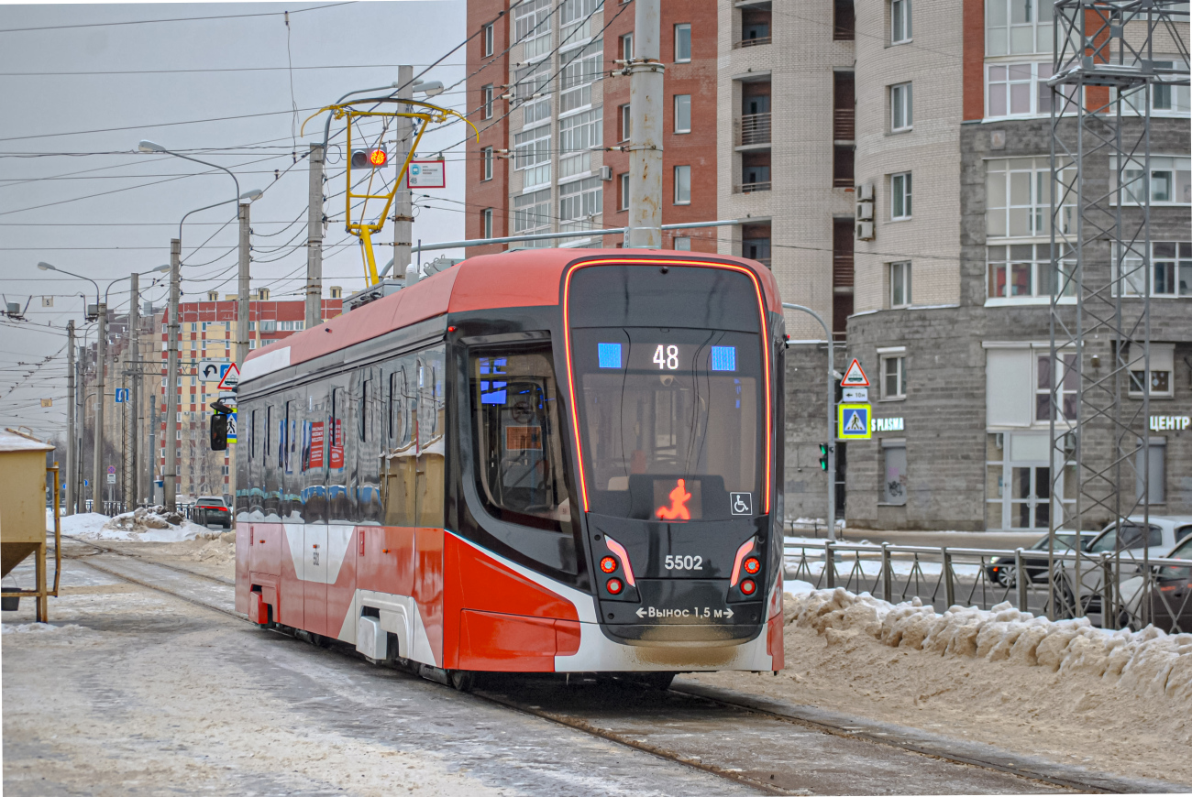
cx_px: 596
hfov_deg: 24.6
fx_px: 2735
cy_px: 398
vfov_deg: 16.6
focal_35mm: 82
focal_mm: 55
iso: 200
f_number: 4
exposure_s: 1/125
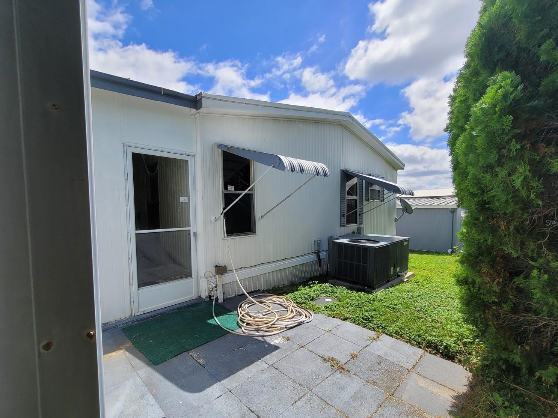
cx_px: 281
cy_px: 223
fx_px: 226
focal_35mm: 14
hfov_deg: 102.1
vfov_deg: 85.5
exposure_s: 1/1983
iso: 50
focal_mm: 2.2
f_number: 2.2
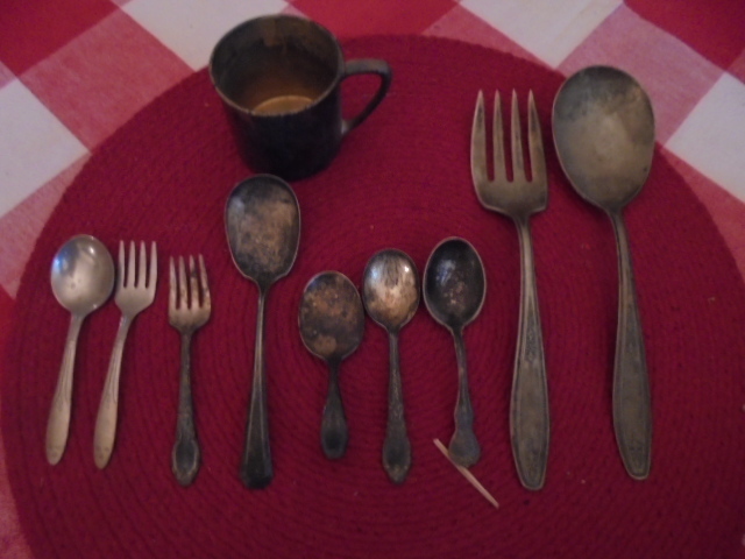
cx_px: 372
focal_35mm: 26
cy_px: 280
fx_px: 560
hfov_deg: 67.3
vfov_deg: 53.1
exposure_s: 1/10
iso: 400
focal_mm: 4.6
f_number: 3.5
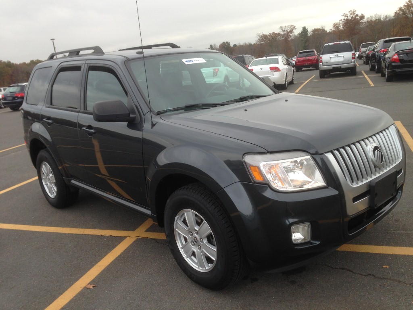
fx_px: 394
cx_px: 206
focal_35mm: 33
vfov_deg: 42.9
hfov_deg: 55.4
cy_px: 155
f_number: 2.4
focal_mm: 4.13
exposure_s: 1/237
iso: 50
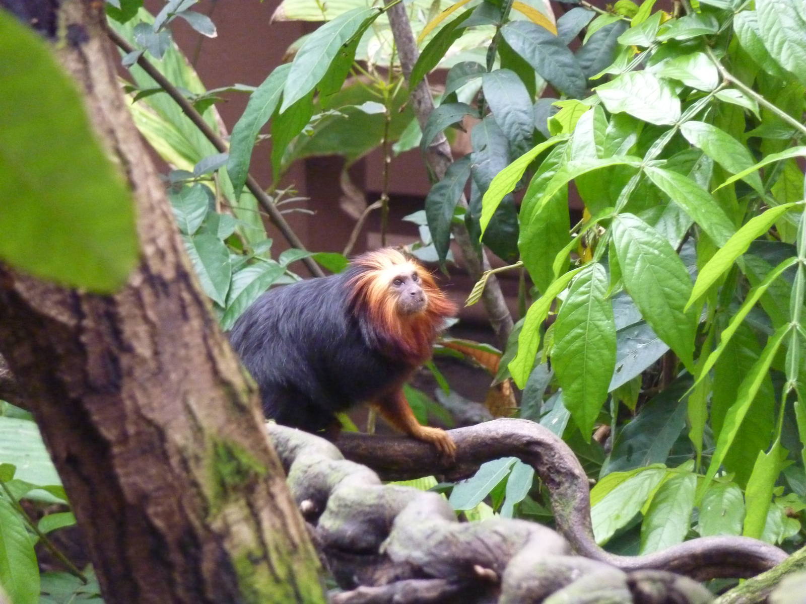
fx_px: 6985
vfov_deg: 5.0
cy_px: 302
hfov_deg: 6.6
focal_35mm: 300
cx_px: 403
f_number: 4.9
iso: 800
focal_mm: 49.2
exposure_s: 1/50
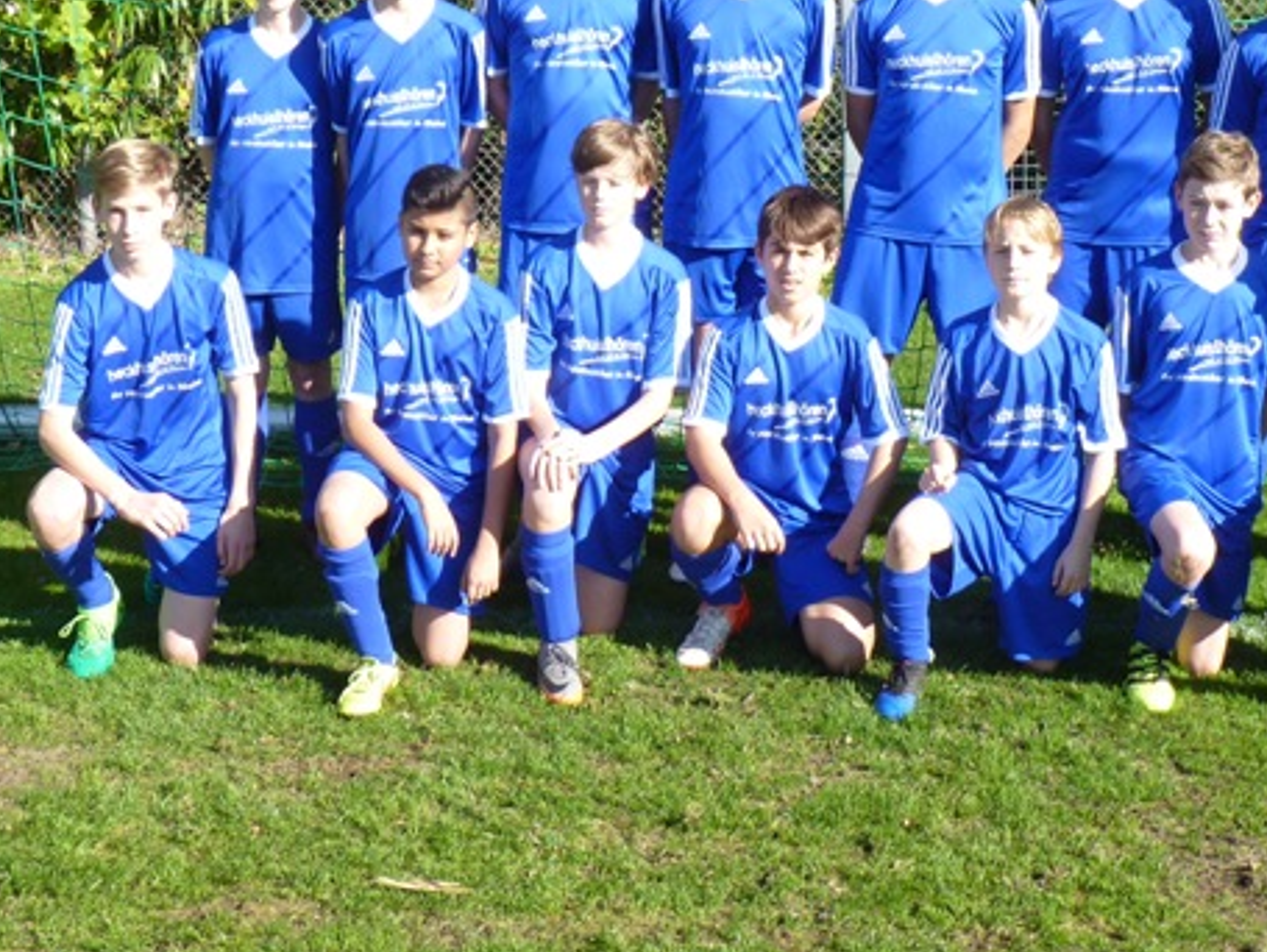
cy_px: 292
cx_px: 830
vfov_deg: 27.8
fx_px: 1905
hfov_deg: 36.5
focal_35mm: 52
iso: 125
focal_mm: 6.6
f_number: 3
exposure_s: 1/500
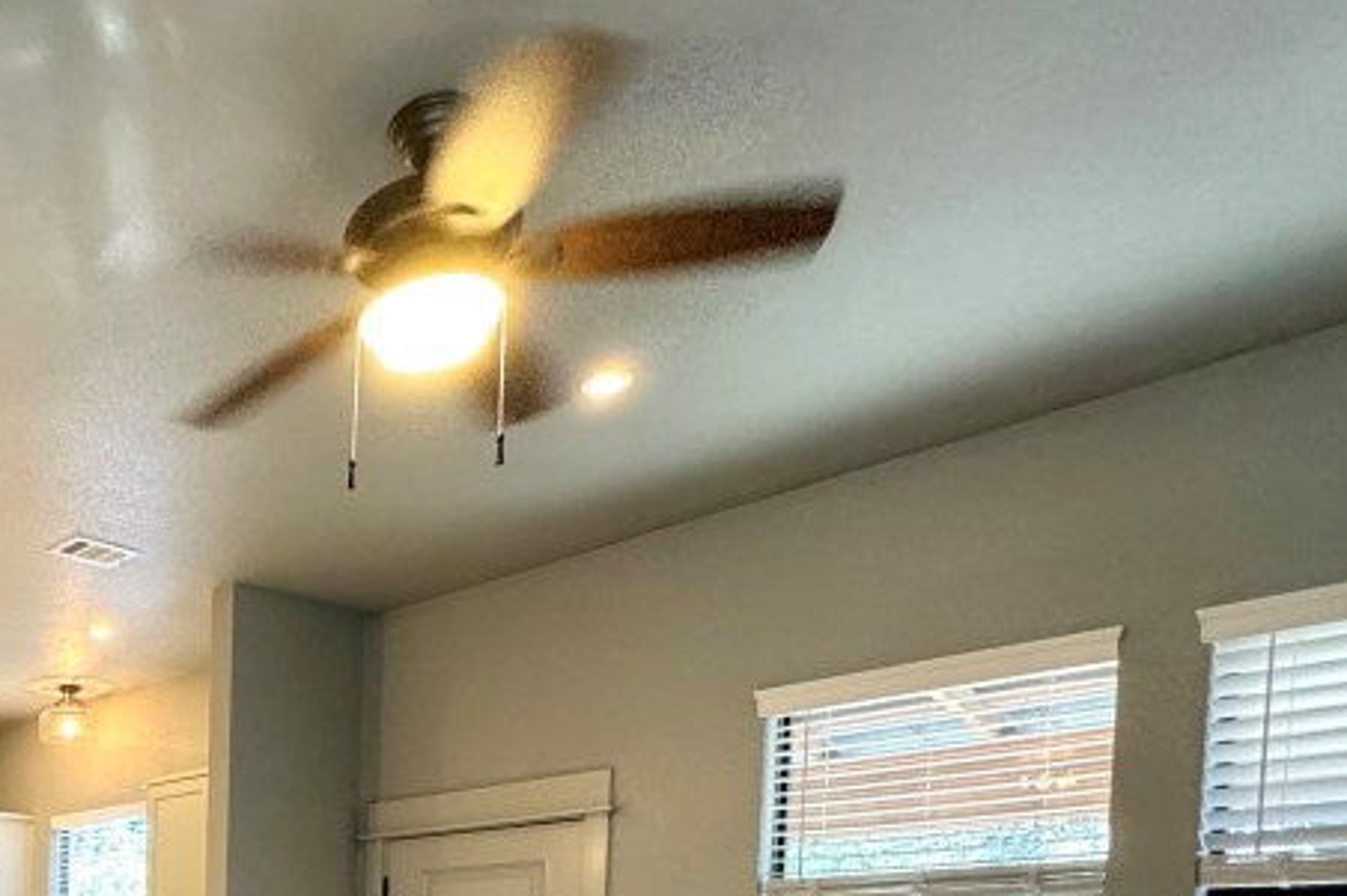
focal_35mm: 33
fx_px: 1234
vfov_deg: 33.1
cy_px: 1060
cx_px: 3
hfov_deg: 47.6
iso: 320
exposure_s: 1/60
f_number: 2.2
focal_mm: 2.22
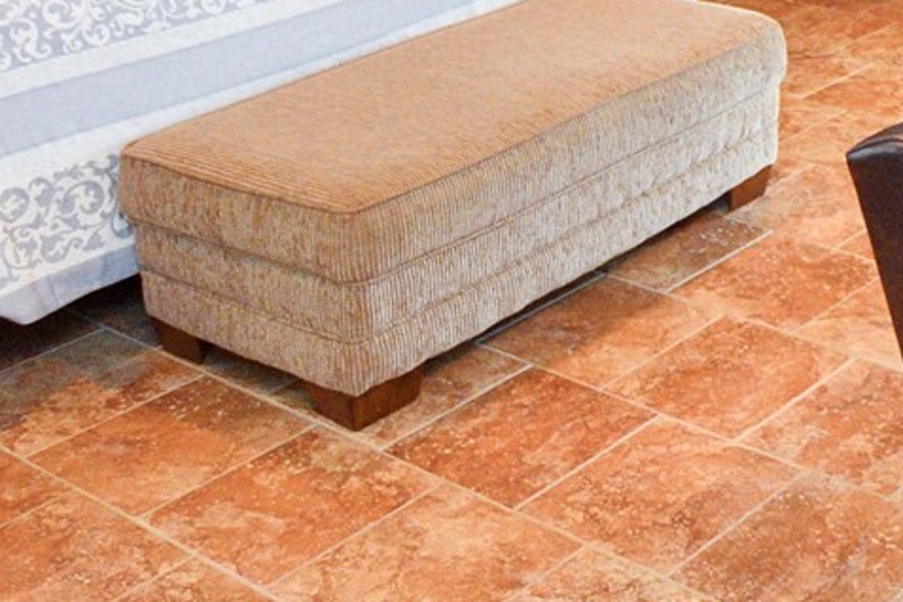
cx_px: 1134
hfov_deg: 27.1
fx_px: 1605
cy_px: -361
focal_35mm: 64
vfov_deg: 18.3
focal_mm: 10
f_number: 3.5
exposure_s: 1/60
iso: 1400
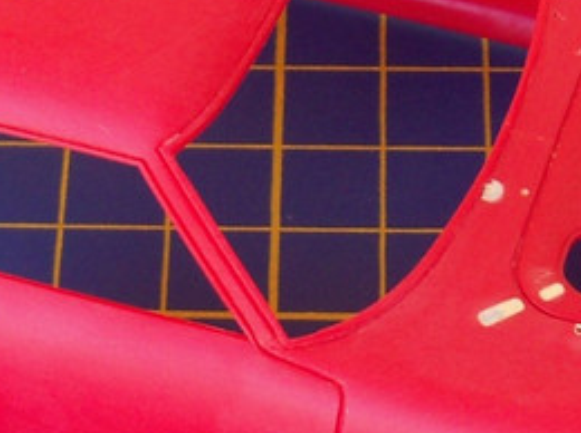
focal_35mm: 173
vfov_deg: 8.5
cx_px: 347
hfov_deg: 11.4
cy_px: 324
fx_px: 2898
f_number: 3.7
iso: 80
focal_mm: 7.5
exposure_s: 1/40
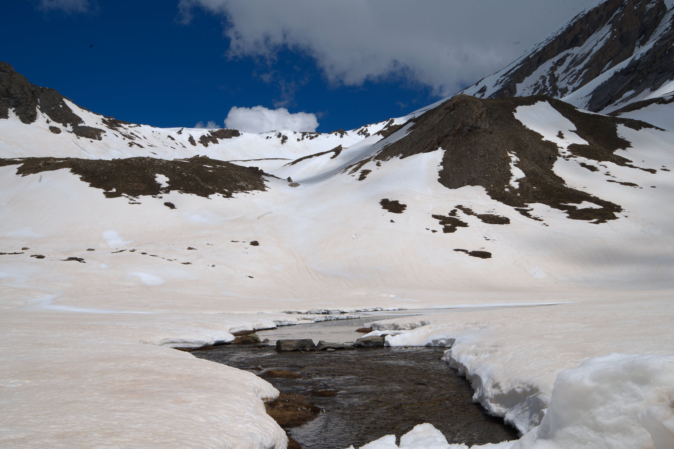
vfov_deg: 37.8
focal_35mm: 35
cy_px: 224
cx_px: 337
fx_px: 655
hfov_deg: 54.4
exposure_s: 1/500
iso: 125
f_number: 16
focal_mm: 35
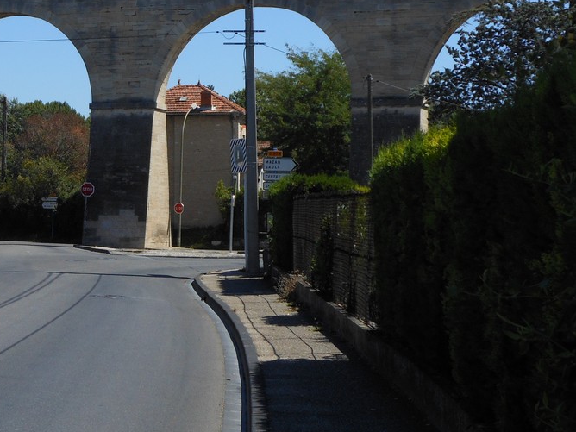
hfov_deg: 19.9
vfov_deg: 15.1
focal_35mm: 97
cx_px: 77
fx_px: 1614
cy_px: 30
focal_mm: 8.9
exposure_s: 1/1000
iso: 80
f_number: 4
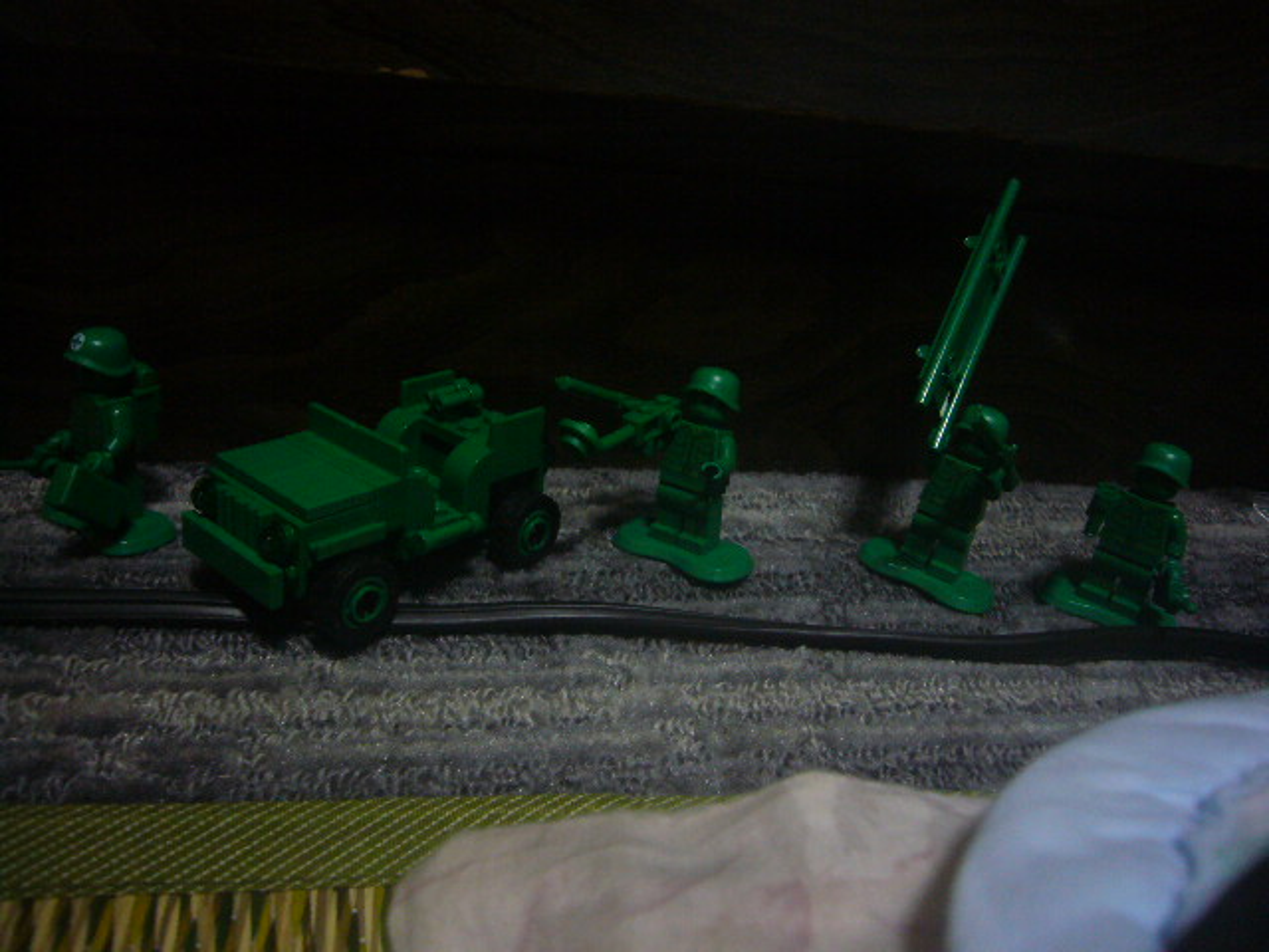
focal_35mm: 28
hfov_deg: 63.4
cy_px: 476
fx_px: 1026
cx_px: 634
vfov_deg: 49.7
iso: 200
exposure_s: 1/8
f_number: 2.8
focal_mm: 4.6
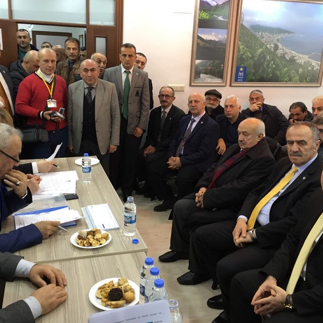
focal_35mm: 35
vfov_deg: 47.2
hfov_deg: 47.2
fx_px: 369
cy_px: 161
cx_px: 153
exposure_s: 1/33
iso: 100
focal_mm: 4.15
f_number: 2.2
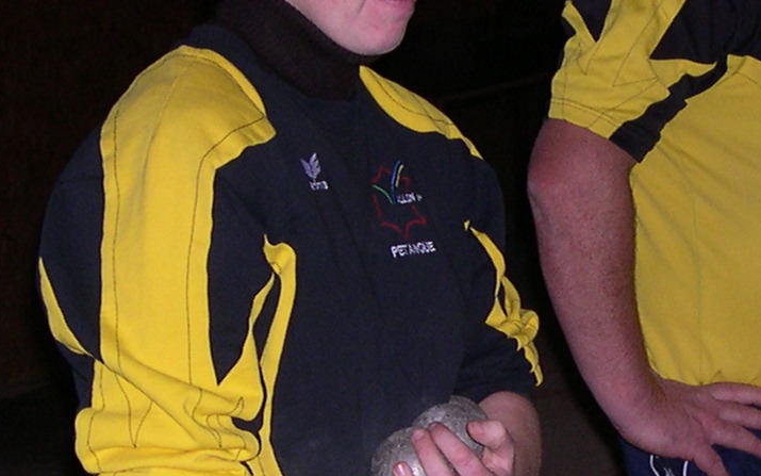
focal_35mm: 128
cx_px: 537
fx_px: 2655
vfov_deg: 10.2
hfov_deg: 16.3
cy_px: 226
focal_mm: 8
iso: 137
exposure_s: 1/60
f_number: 2.8
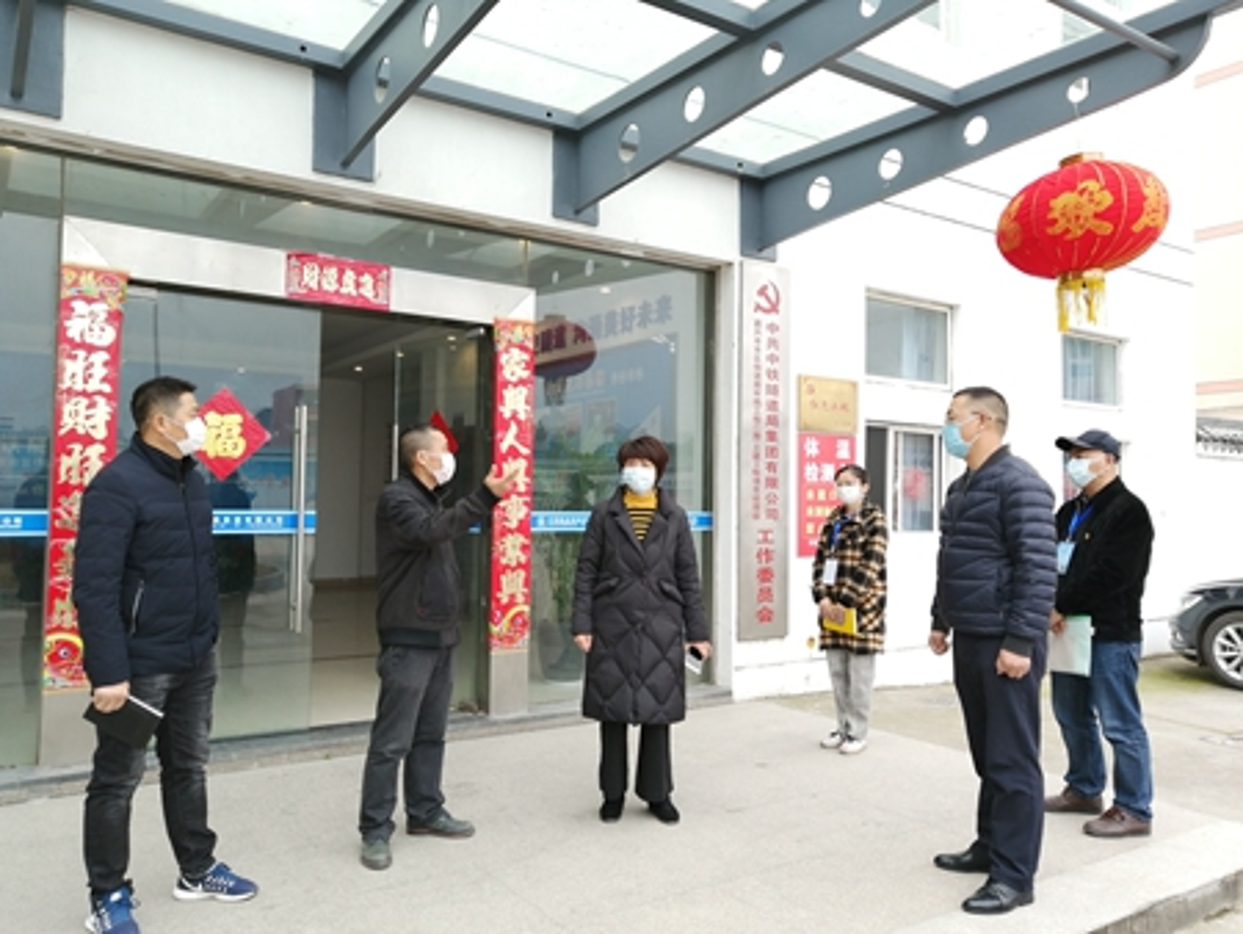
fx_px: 970
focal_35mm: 27
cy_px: 467
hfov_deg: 65.3
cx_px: 622
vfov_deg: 51.4
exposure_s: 1/90
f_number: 1.8
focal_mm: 3.62
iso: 50
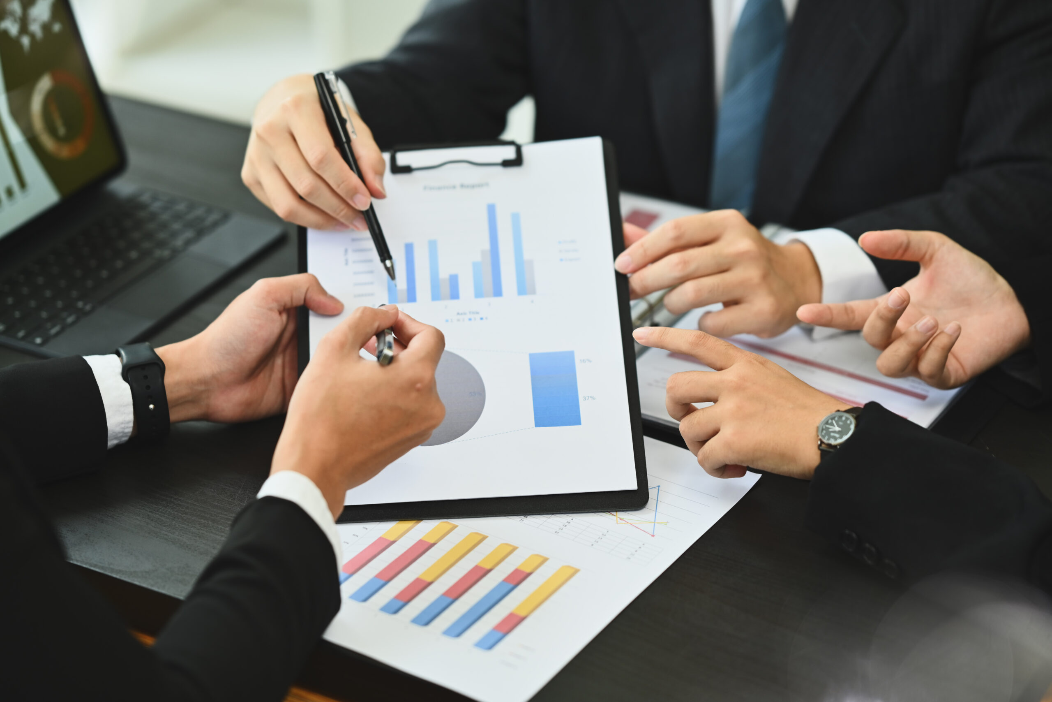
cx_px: 526
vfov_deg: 16.1
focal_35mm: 85
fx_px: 2484
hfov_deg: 23.9
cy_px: 351
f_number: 2.2
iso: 250
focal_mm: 85
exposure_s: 1/400
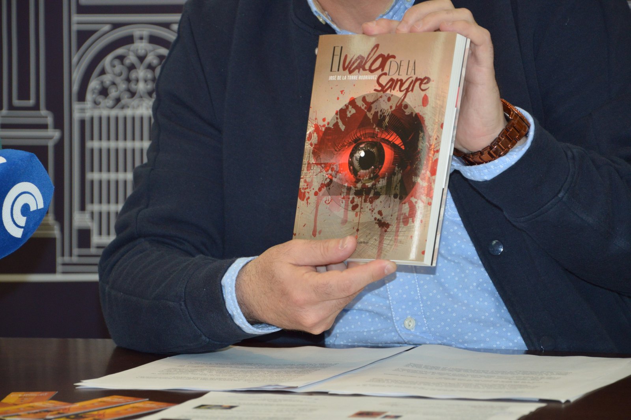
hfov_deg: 13.1
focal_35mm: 158
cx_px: 316
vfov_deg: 8.7
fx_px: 2758
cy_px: 210
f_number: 5.6
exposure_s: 1/30
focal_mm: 105
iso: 800
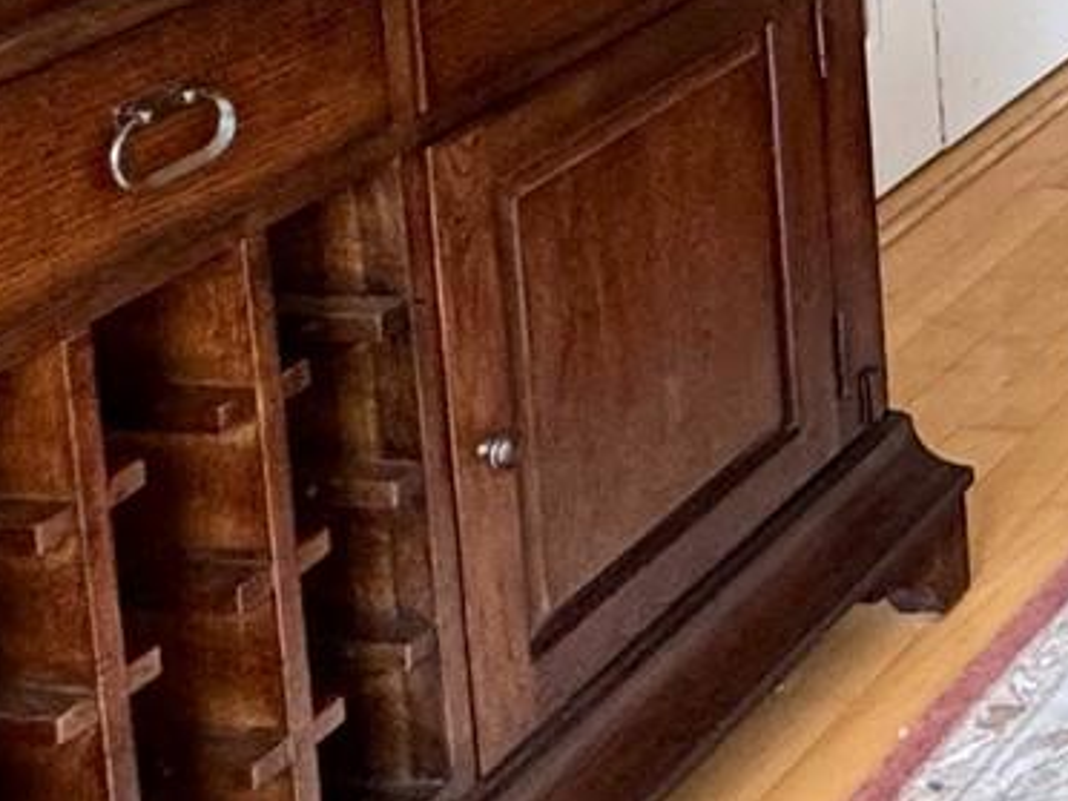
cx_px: 2047
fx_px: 2376
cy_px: -634
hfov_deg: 18.4
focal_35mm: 77
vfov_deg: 16.2
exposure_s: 1/120
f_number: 2.2
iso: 250
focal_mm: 2.22
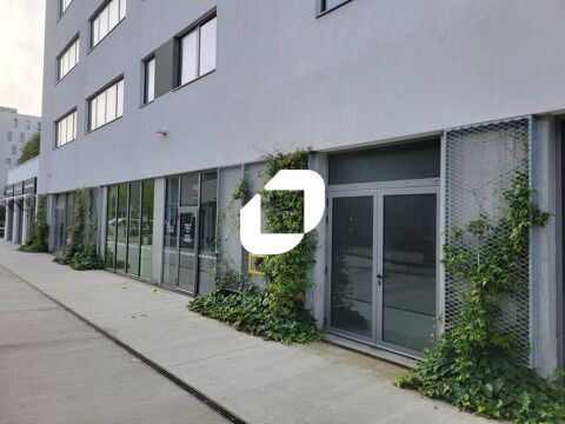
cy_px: 212
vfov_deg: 53.1
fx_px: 424
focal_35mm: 26
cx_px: 282
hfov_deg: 67.3
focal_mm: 5.4
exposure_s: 1/594
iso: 40
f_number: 1.8
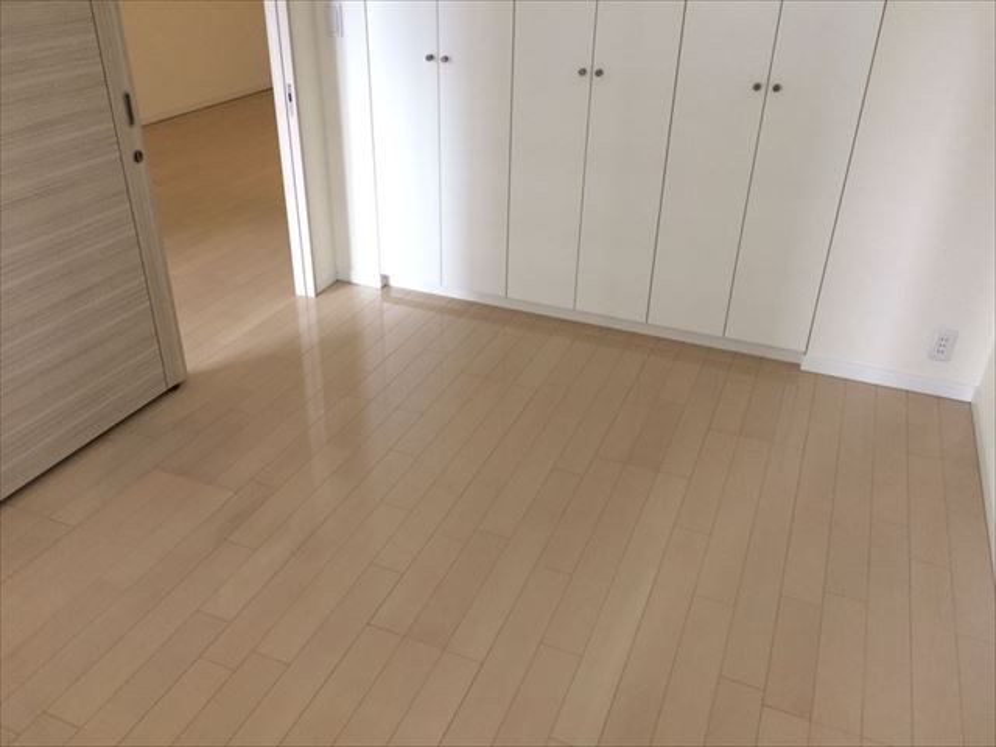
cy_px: 374
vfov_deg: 48.2
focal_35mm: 29
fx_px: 834
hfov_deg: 61.7
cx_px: 498
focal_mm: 4.15
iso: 100
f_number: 2.2
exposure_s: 1/33
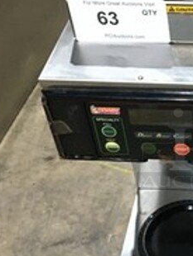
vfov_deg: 25.6
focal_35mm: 76
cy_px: 147
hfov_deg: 18.4
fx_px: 564
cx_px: 229
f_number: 2.2
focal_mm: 4.15
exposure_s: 1/15
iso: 200
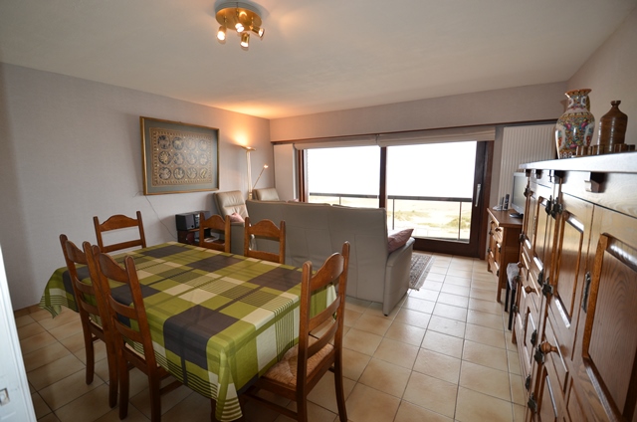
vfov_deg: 77.1
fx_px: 265
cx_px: 318
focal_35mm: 15
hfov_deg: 100.5
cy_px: 211
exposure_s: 1/125
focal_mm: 10
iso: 320
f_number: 3.5
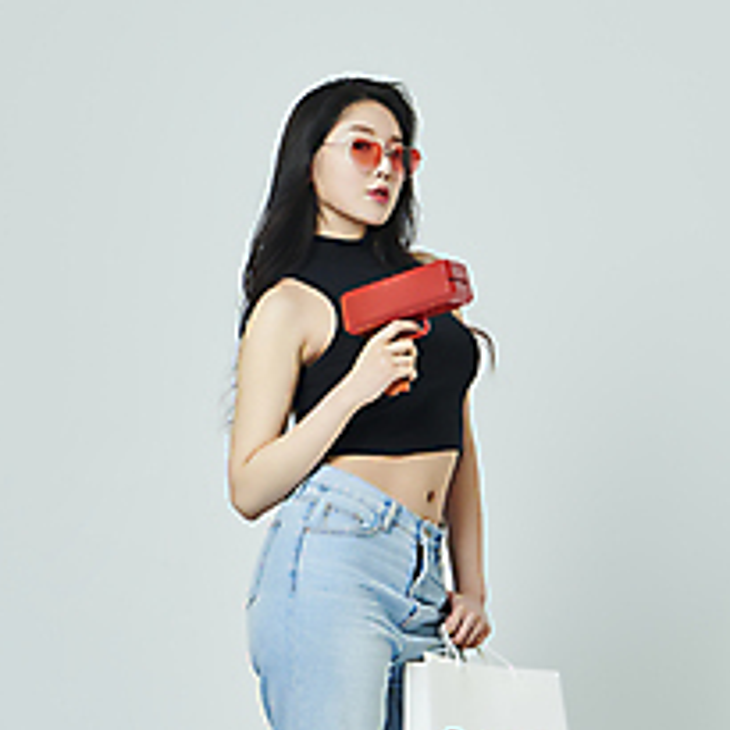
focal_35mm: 116
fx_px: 2768
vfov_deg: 15.0
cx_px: 450
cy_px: 527
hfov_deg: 15.0
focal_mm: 70
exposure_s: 1/125
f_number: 11
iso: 100
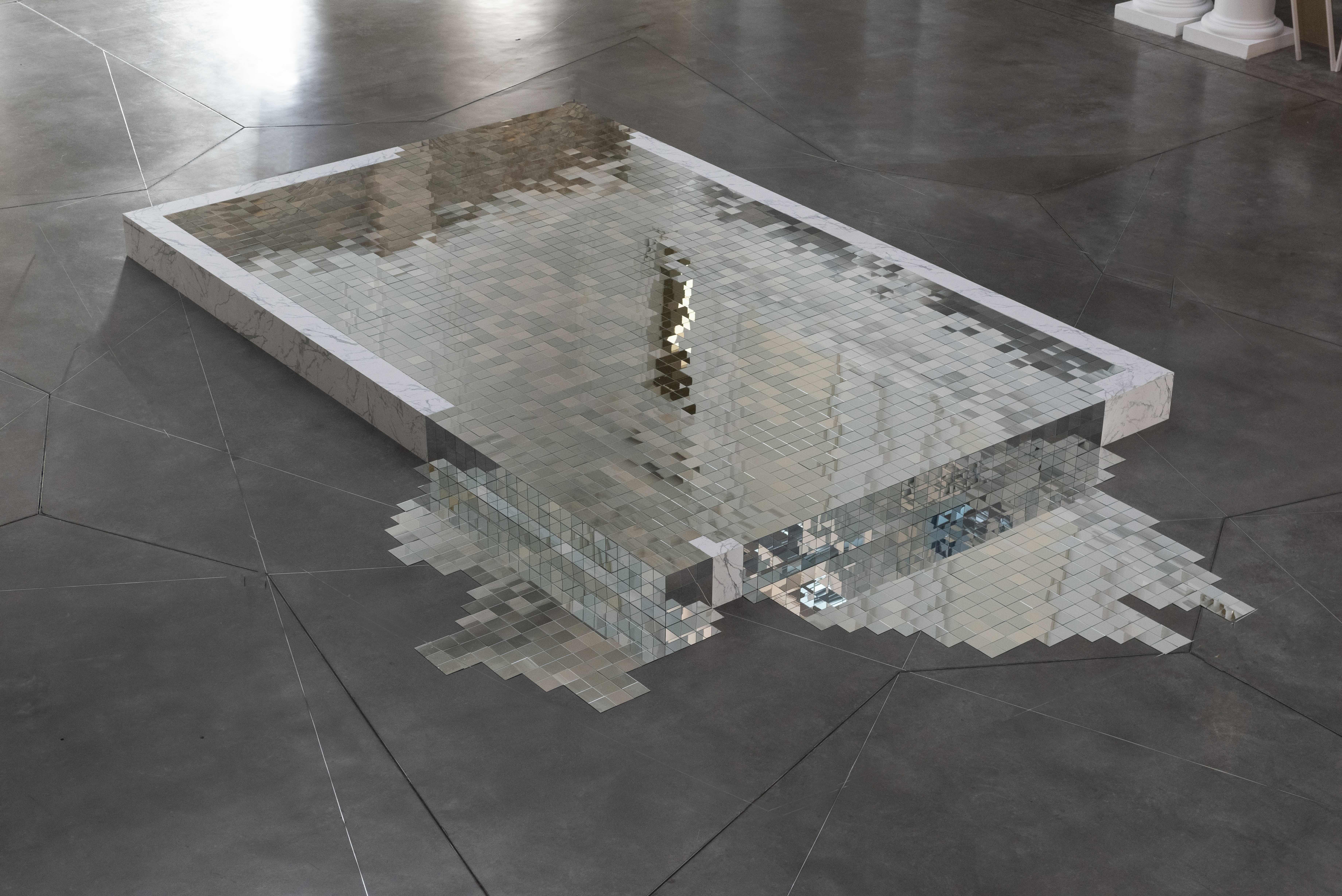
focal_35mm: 60
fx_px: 2237
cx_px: 671
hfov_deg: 33.4
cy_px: 448
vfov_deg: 22.6
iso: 1600
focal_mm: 60
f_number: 5.6
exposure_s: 1/20
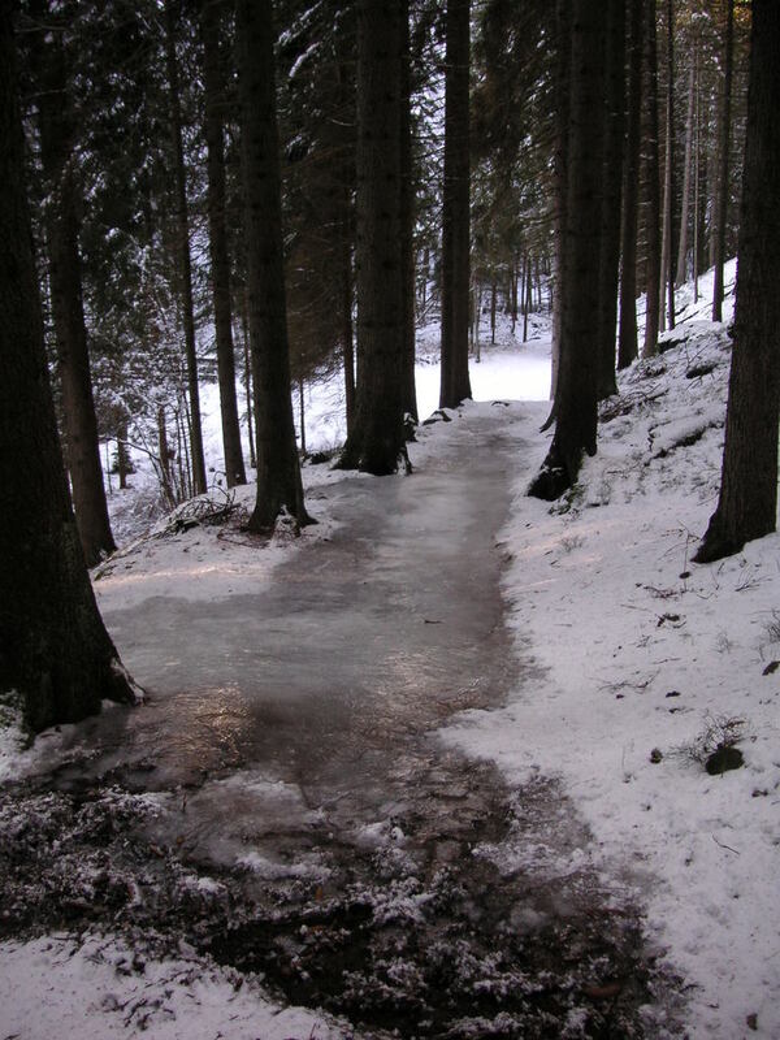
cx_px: 390
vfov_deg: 50.1
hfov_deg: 38.7
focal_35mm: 37
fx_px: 1112
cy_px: 520
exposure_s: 1/45
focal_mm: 6.1
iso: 50
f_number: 2.8
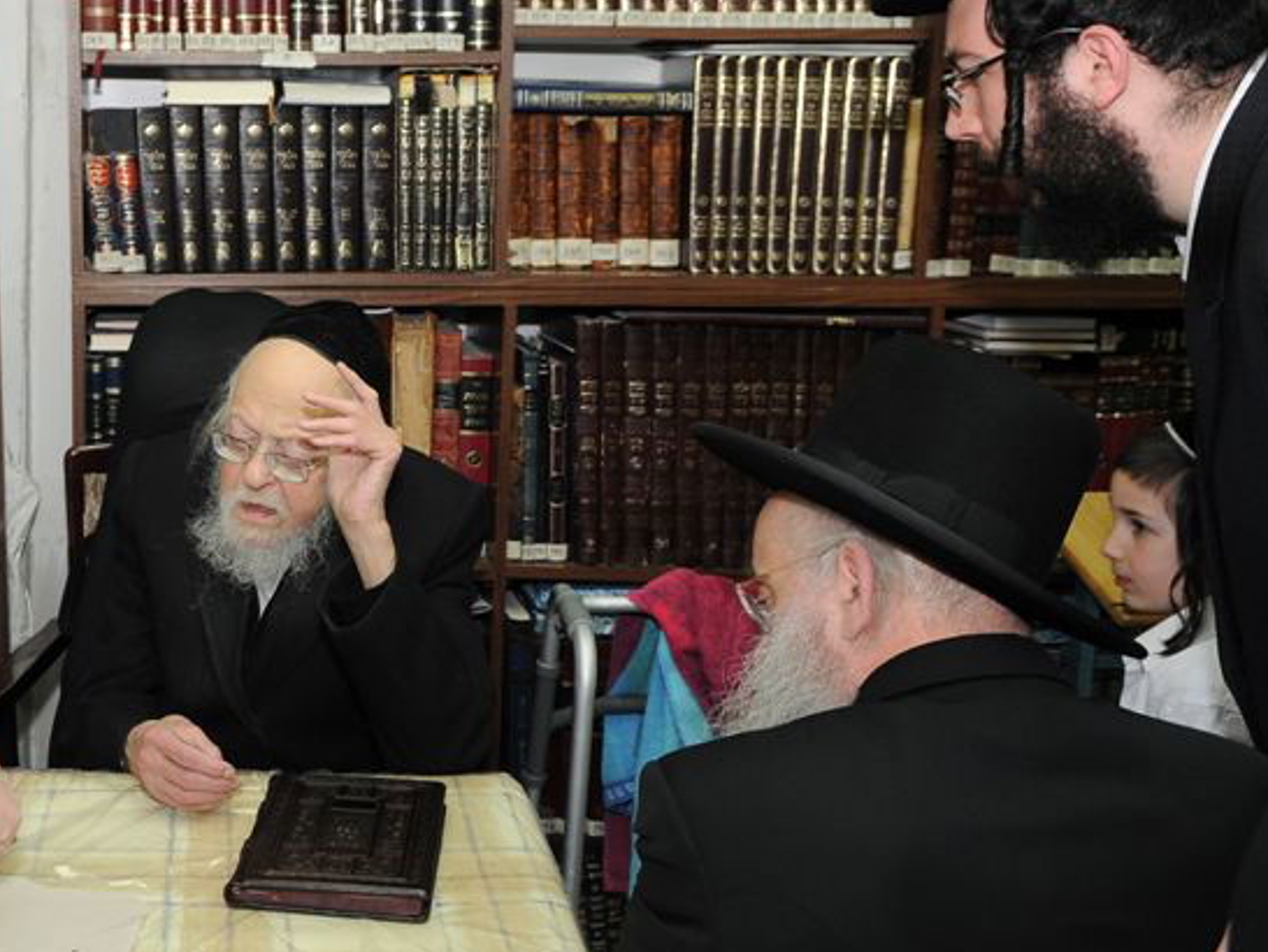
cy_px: 418
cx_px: 202
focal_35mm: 46
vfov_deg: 31.6
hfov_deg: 39.2
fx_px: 1682
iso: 320
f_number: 4.5
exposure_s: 1/100
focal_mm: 17
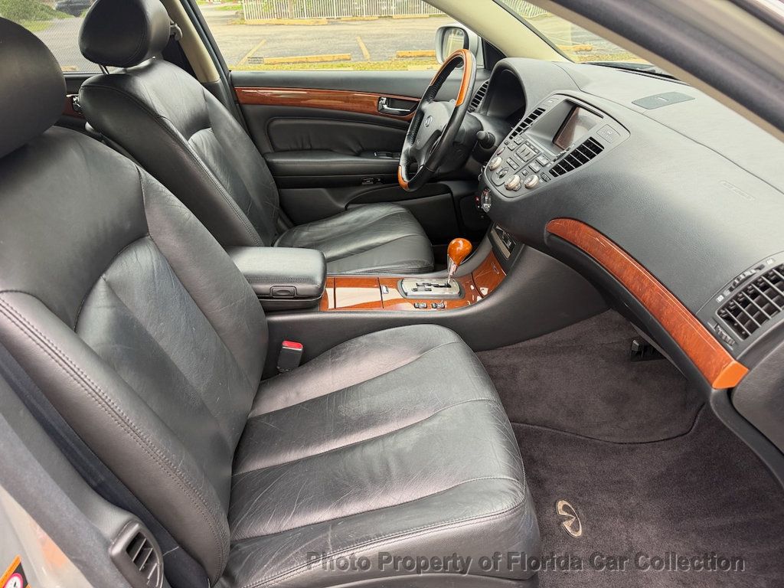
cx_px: 392
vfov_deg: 56.8
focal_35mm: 24
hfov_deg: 71.6
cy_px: 294
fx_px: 544
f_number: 1.78
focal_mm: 6.76
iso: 200
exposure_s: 1/85
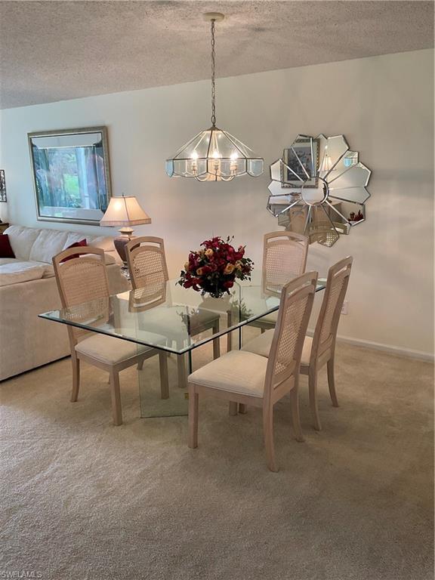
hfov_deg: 48.2
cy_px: 290
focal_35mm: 29
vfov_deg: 61.7
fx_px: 486
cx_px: 218
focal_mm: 3
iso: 50
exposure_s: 1/60
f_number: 1.8
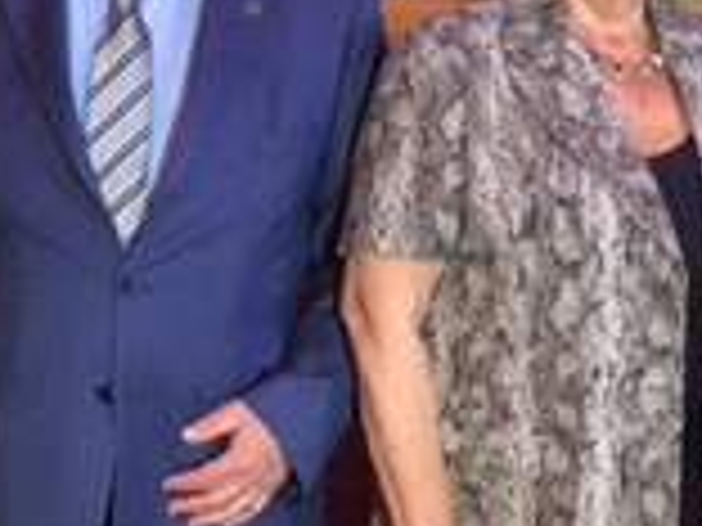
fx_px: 2413
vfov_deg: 12.4
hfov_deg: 16.5
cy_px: 193
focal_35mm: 119
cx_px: 441
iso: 200
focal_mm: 4.15
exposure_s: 1/17
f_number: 2.2
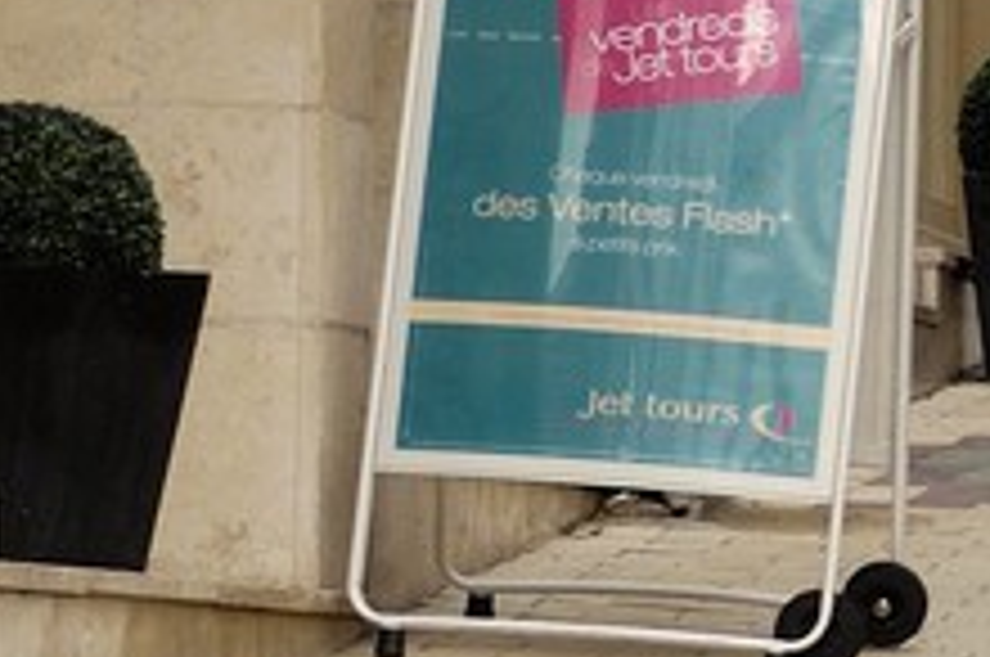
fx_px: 13500
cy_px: -774
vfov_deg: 2.8
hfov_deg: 4.0
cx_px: 3159
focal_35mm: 492
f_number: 4.8
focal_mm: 45
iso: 100
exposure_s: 1/160
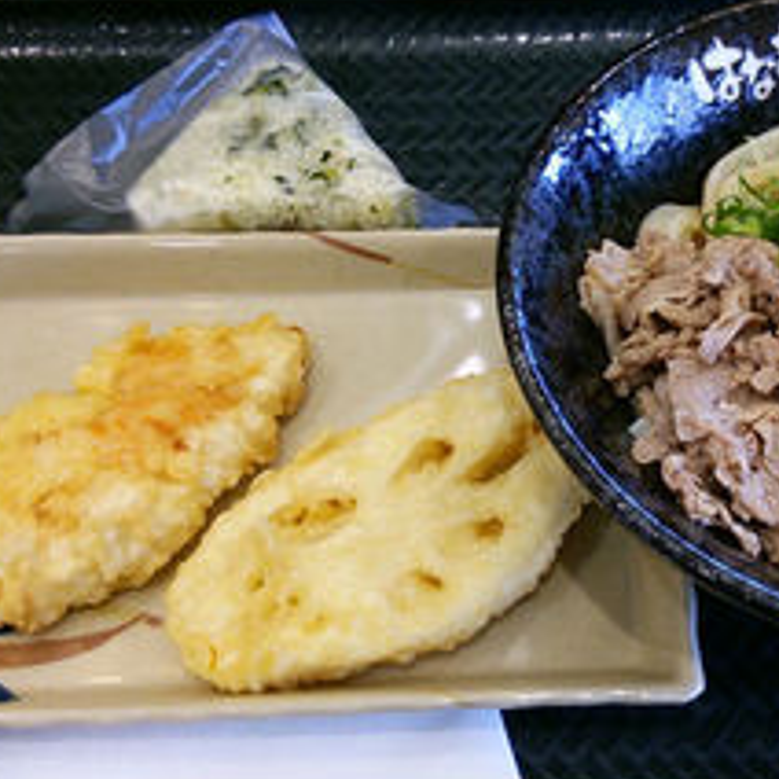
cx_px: 533
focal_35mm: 50
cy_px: 349
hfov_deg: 33.7
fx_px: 1273
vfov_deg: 34.0
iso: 80
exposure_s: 1/48
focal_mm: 4.06
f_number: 1.94
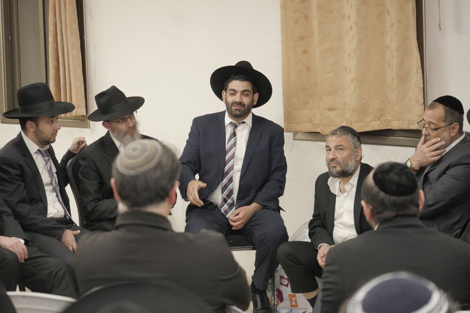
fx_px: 1514
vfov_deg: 11.8
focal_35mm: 116
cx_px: 235
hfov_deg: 17.6
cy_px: 156
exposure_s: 1/160
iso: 1000
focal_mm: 56
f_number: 2.8
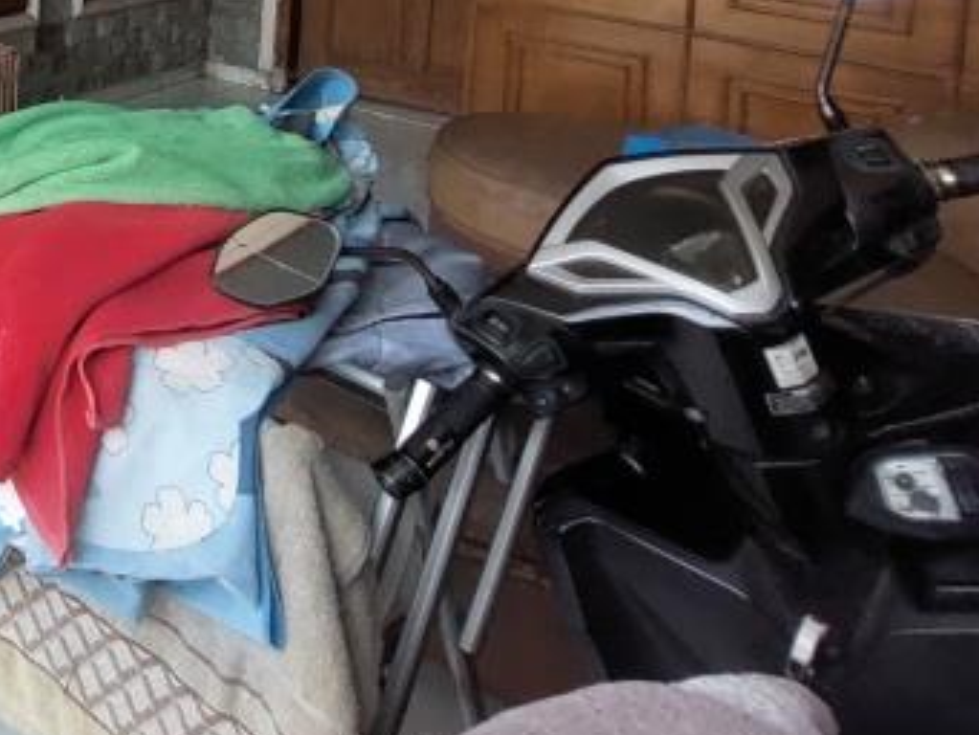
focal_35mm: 39
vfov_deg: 29.8
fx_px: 1103
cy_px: -210
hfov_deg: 33.9
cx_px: -304
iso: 50
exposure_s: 1/236
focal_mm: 1.74
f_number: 2.2
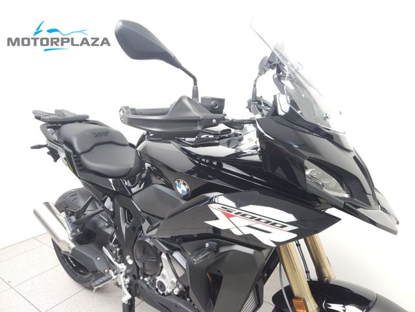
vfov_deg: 58.9
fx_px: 276
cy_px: 156
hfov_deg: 73.9
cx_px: 208
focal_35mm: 23
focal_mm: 5.4
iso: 125
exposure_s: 1/25
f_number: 1.8
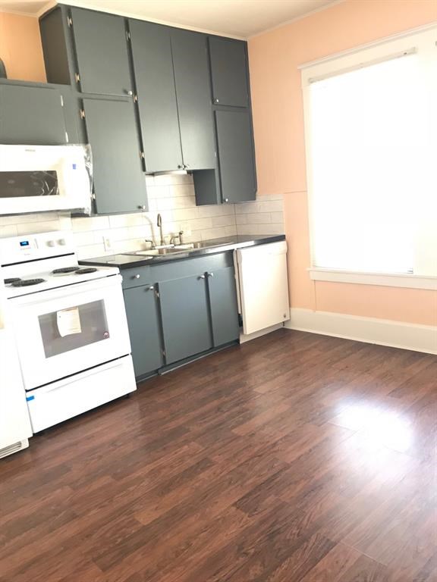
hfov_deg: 49.7
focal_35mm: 28
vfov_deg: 63.4
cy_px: 291
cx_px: 218
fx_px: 471
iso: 40
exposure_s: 1/20
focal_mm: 3.99
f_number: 1.8
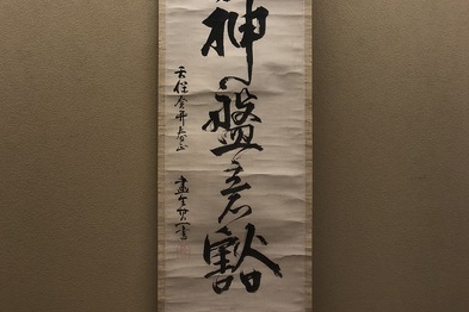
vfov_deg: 31.4
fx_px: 521
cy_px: 17
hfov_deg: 48.5
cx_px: 233
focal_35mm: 40
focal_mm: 3.99
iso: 25
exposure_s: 1/30
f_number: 1.8
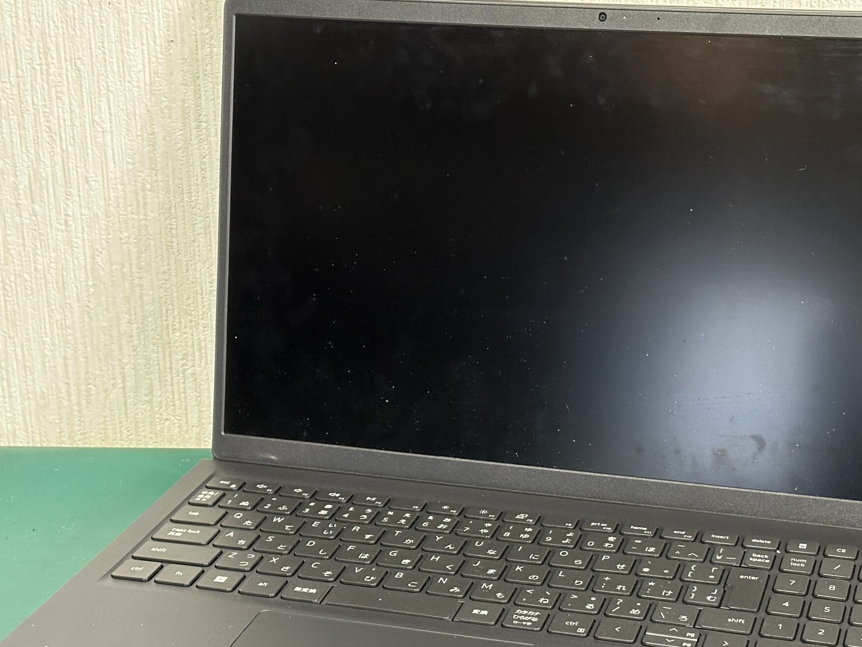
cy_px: 431
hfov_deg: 27.7
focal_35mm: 70
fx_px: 1743
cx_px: 523
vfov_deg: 20.9
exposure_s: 1/25
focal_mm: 6.86
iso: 500
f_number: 1.78
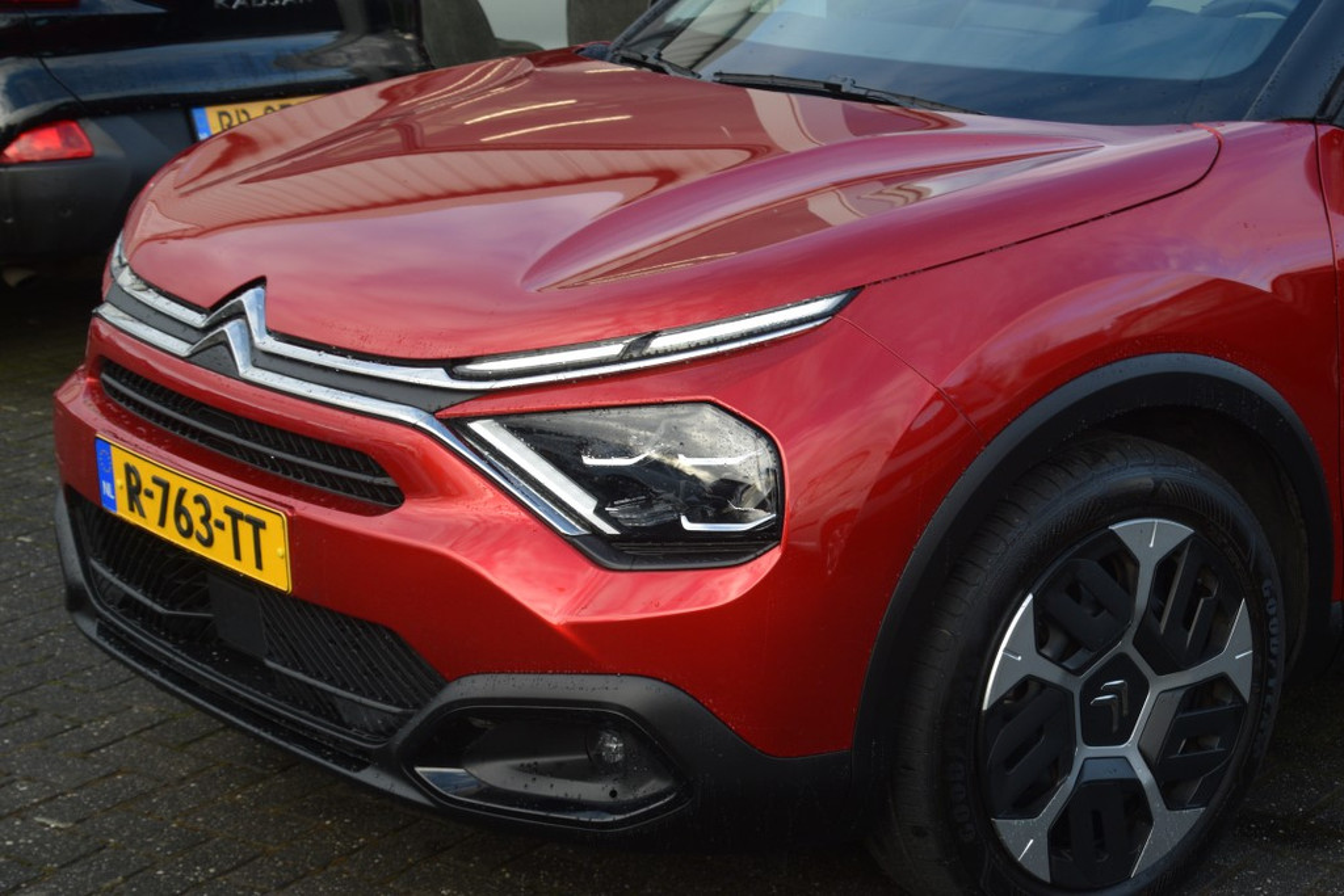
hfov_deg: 29.2
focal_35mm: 69
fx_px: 2576
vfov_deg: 19.7
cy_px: 448
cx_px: 672
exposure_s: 1/200
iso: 400
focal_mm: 46
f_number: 7.1
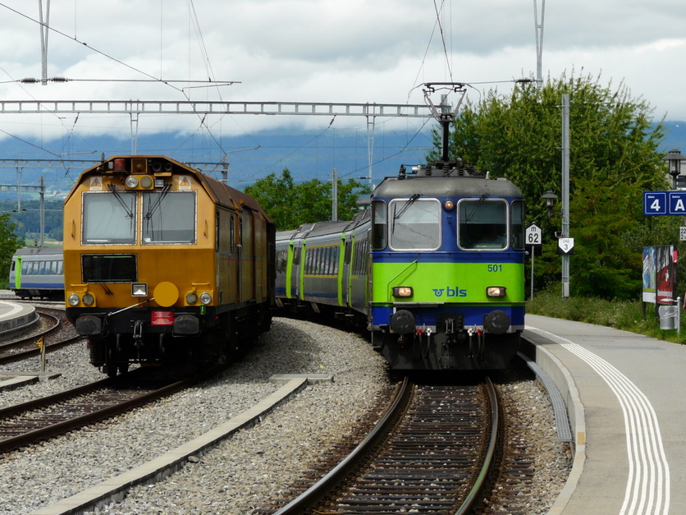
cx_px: 406
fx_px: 2656
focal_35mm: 134
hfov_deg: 14.7
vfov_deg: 11.1
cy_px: 247
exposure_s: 1/400
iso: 100
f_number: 6.3
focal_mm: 18.3
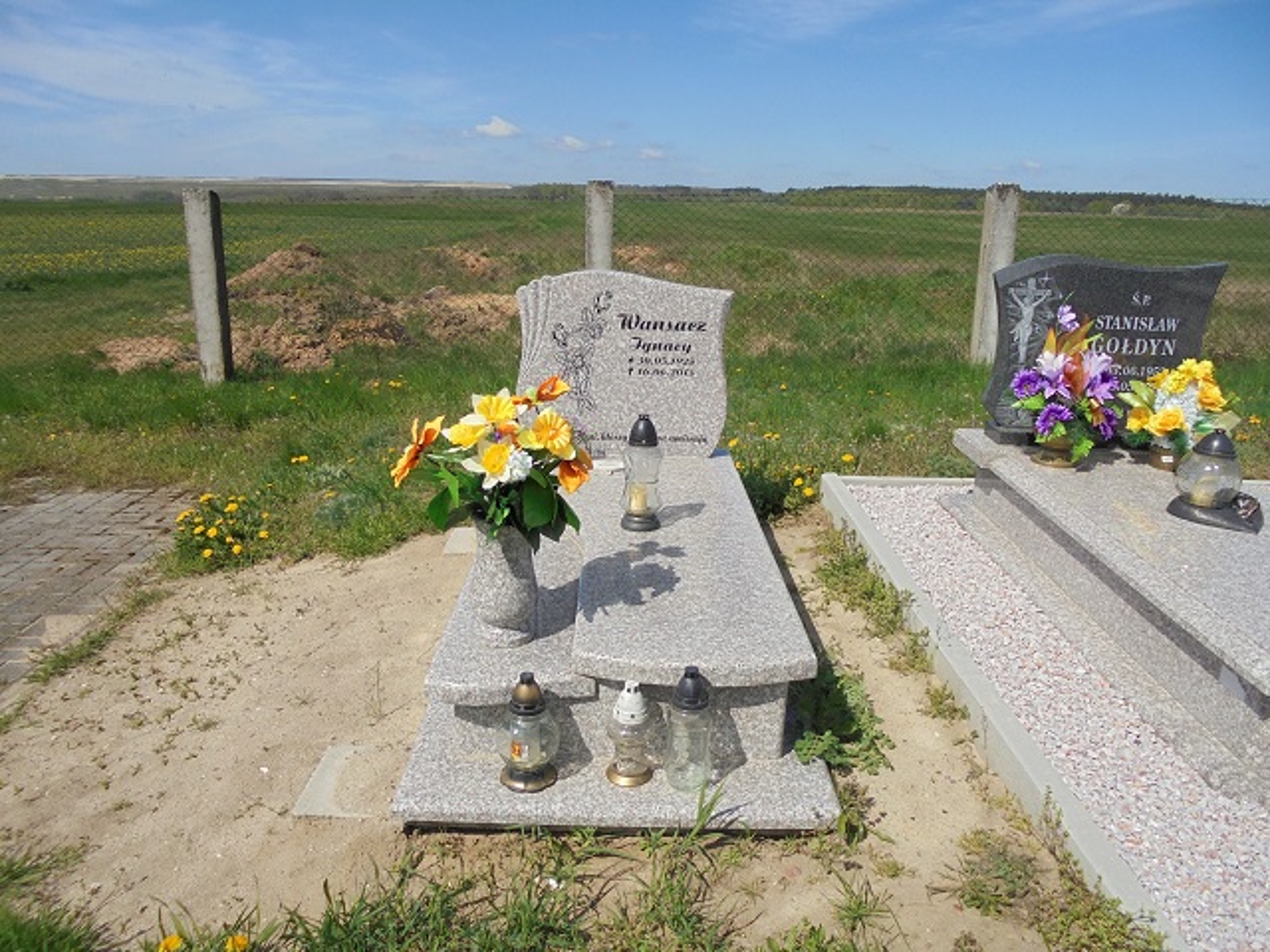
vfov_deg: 53.1
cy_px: 476
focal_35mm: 26
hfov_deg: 67.3
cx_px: 635
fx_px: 954
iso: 100
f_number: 11.5
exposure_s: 1/160
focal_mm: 4.6
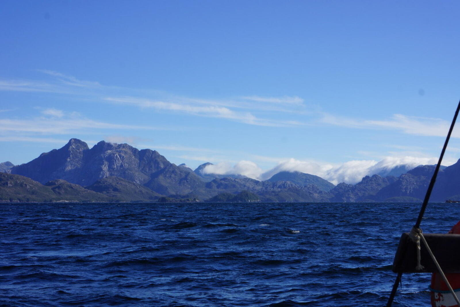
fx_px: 690
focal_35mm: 54
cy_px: 154
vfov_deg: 25.1
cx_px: 230
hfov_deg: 36.9
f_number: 13
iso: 100
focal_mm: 36
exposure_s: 1/160
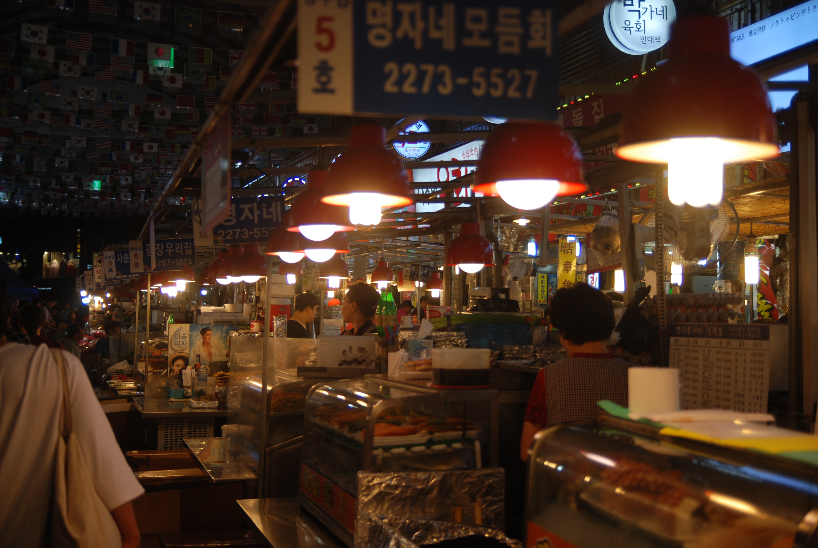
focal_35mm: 46
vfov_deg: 29.0
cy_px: 274
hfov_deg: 42.3
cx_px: 409
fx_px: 1058
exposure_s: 1/125
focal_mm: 31
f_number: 2.8
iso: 100
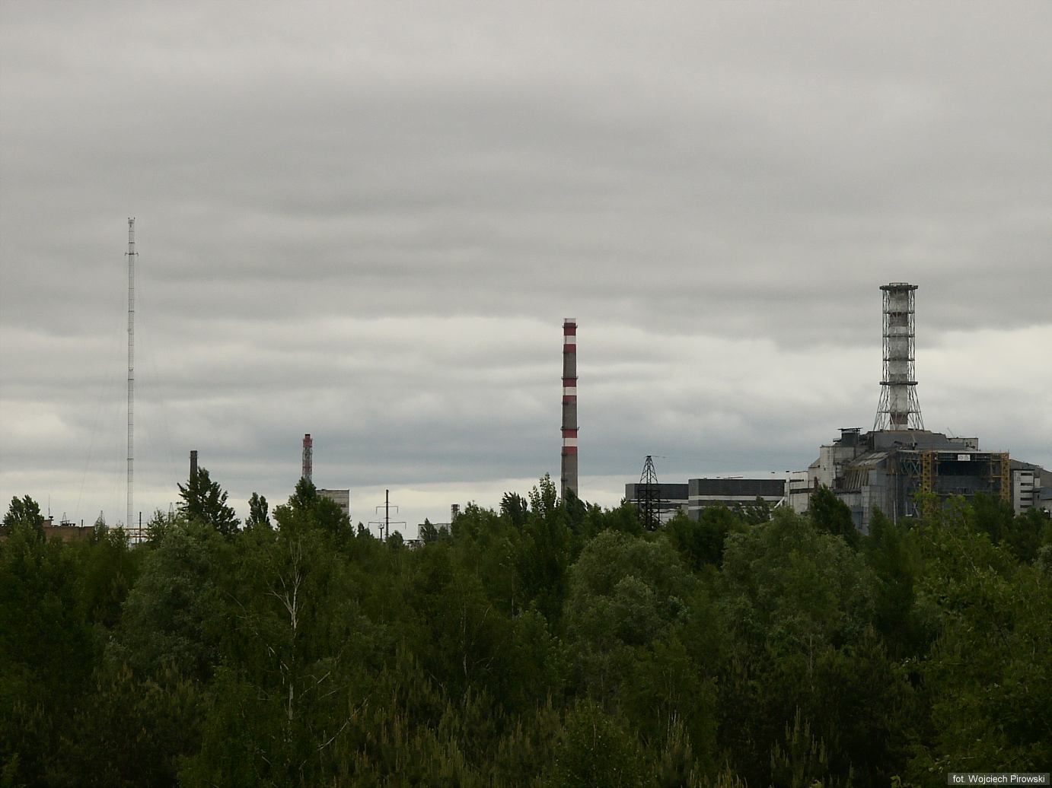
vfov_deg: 10.4
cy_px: 394
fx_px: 4345
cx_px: 526
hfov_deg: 13.8
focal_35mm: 143
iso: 50
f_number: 5.2
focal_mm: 23.8
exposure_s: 1/250
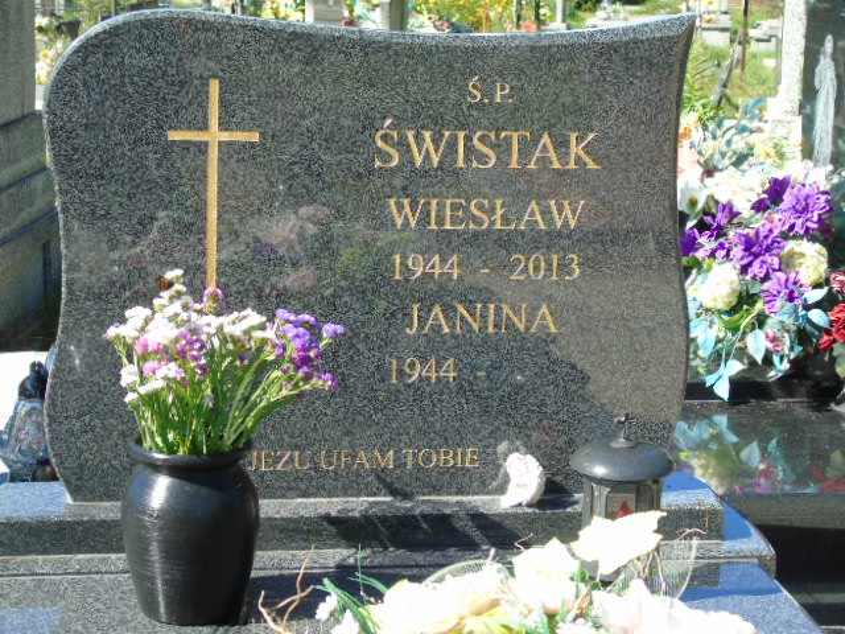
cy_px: 317
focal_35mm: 82
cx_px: 422
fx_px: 2002
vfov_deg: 18.0
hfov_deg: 23.8
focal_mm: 15
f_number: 4.1
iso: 80
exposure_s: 1/200
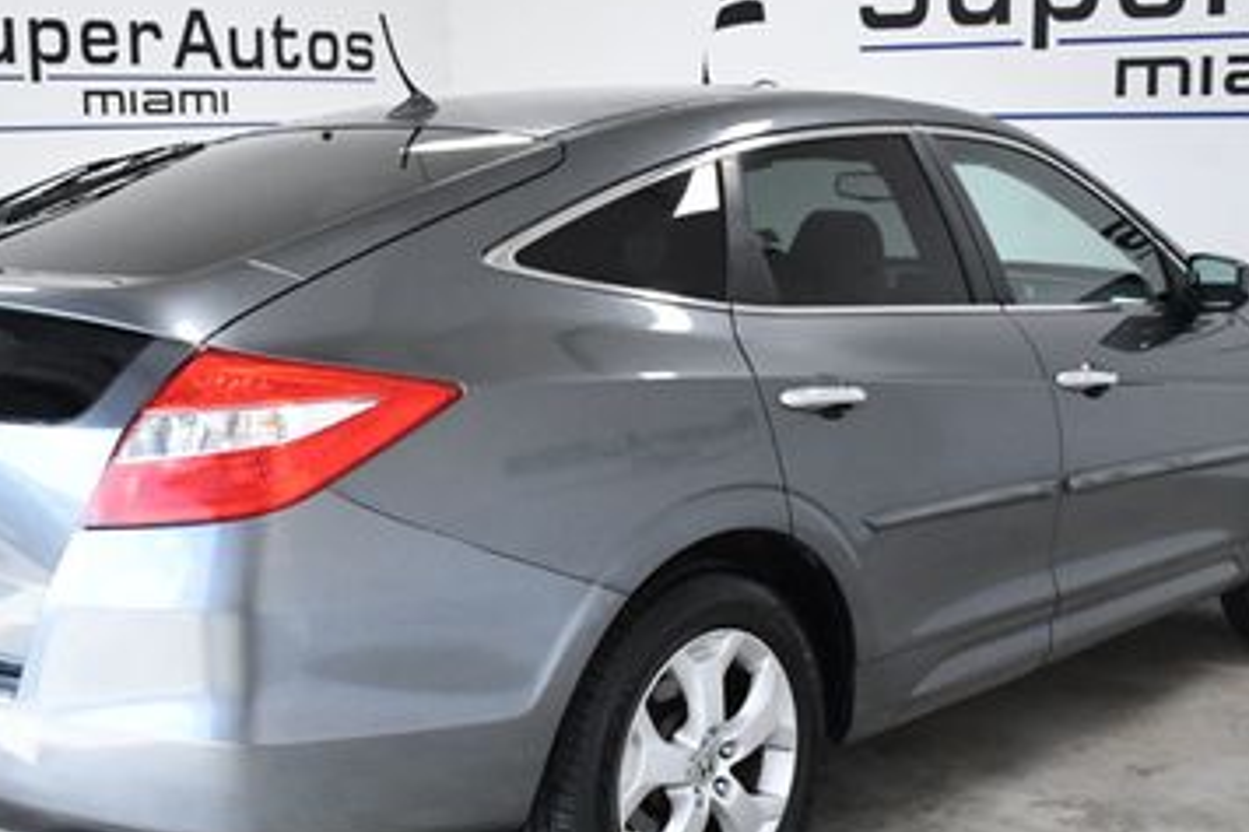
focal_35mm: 54
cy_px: 474
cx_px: 547
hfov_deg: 36.8
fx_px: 1873
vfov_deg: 25.0
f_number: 10
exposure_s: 1/400
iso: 2500
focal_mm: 20
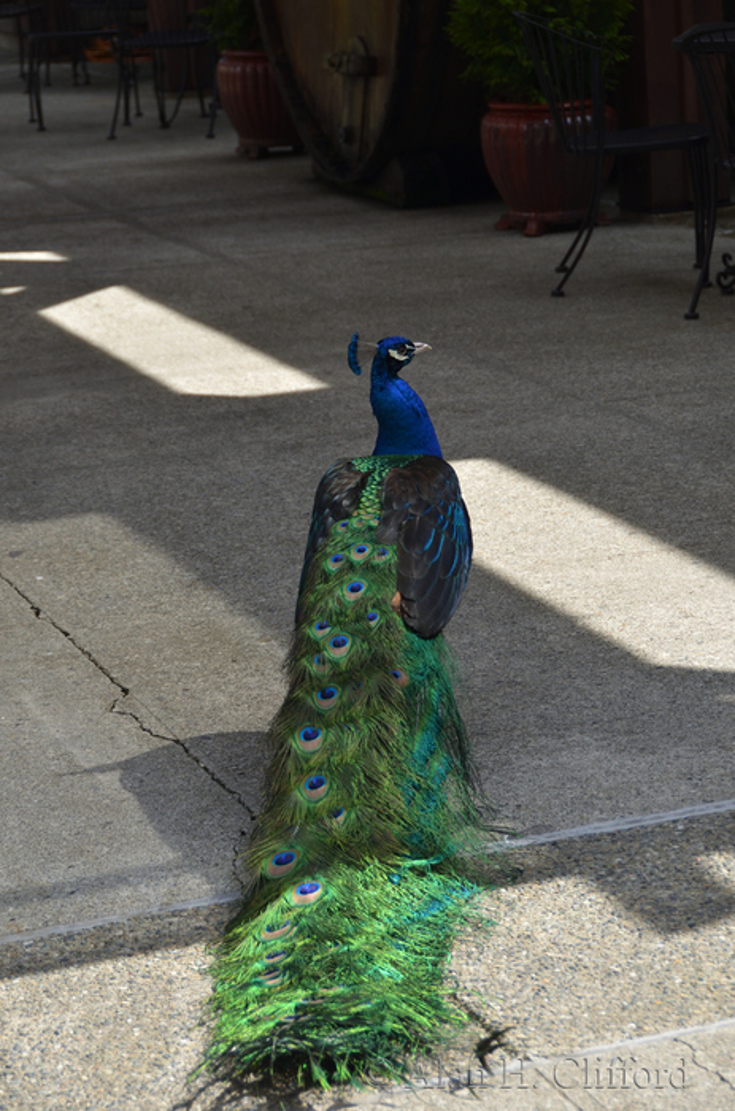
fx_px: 3233
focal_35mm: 105
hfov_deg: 13.0
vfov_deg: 19.5
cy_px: 556
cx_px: 368
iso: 140
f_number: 5
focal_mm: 70
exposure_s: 1/320
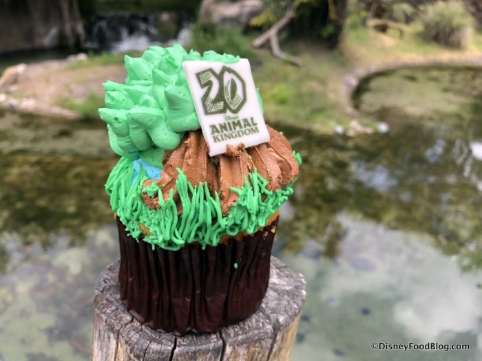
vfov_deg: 49.7
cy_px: 180
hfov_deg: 63.4
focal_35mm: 28
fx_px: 390
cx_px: 241
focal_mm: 3.99
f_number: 1.8
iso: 20
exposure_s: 1/704
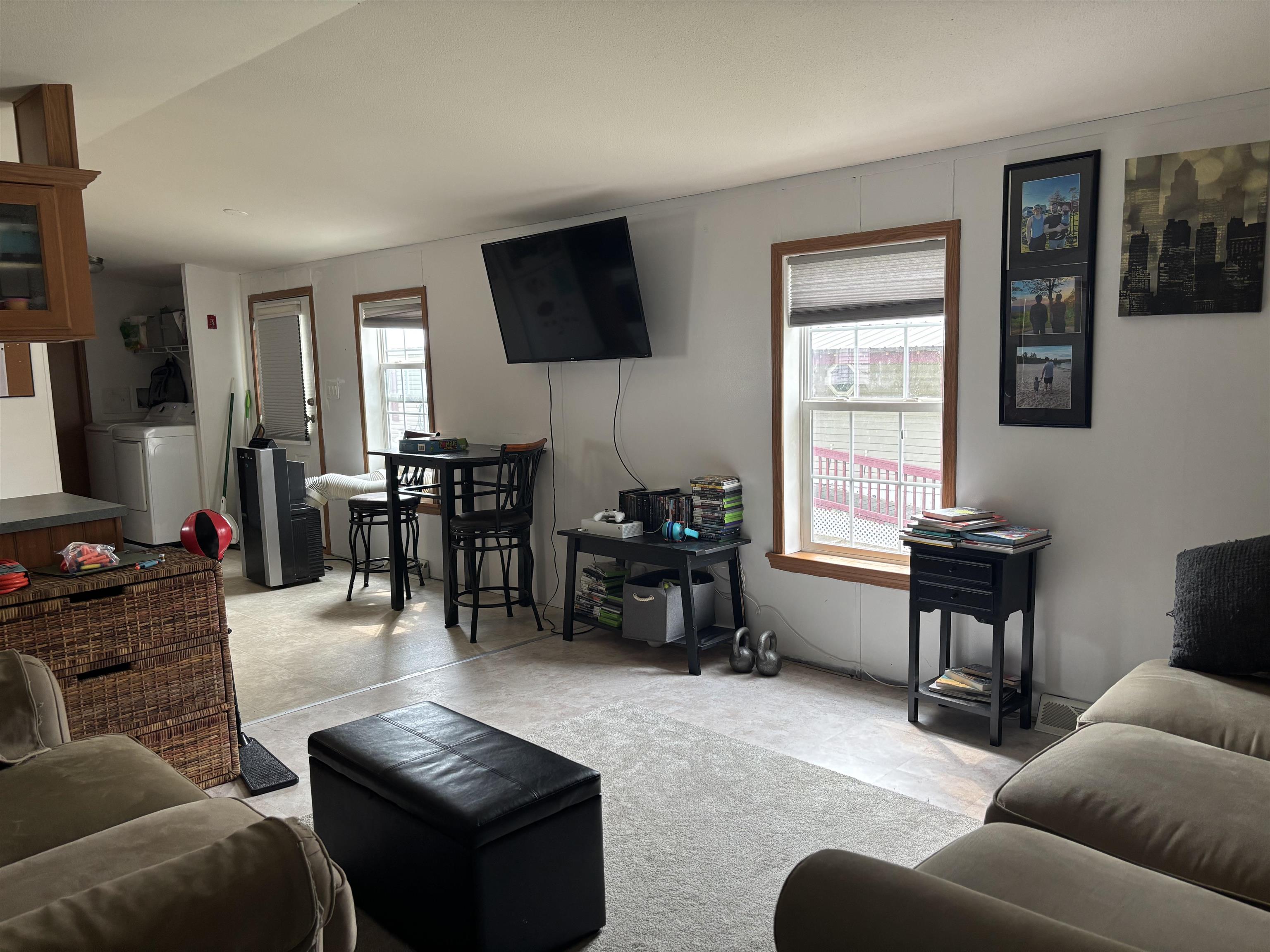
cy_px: 476
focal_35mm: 26
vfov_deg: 53.1
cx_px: 635
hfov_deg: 67.3
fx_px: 954
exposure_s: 1/117
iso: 125
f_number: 1.6
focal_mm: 5.96
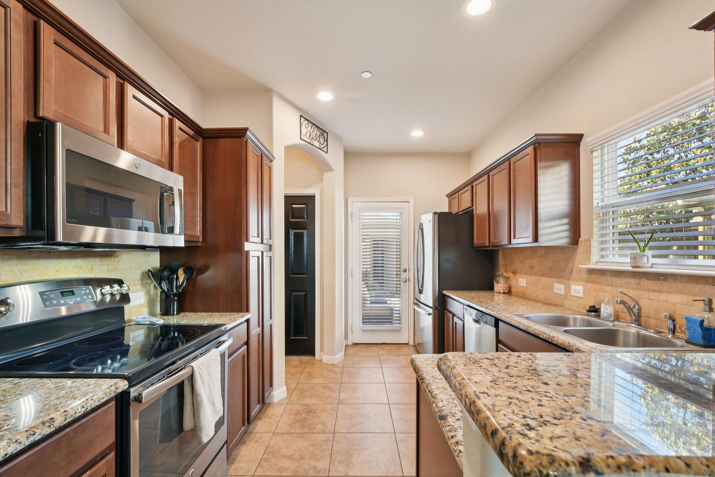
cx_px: 358
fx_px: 298
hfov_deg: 100.4
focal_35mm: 15
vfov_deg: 77.3
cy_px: 238
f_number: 8
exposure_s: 1/13
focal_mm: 10
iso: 400
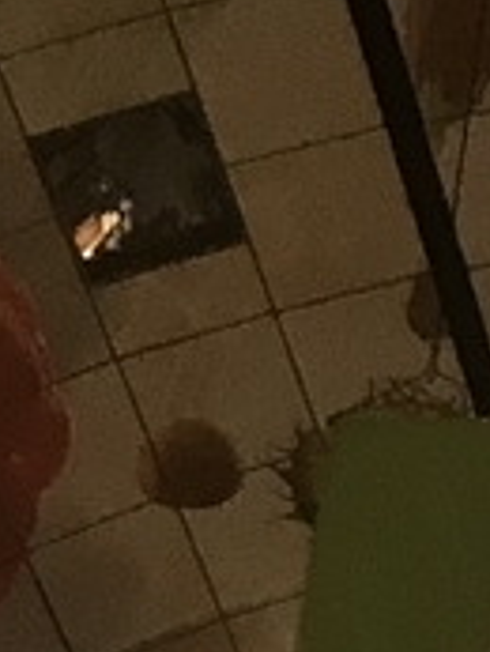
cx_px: 1530
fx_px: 3657
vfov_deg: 8.2
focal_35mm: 194
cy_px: 2141
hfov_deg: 6.8
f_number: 1.8
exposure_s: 1/17
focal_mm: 3.99
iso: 40
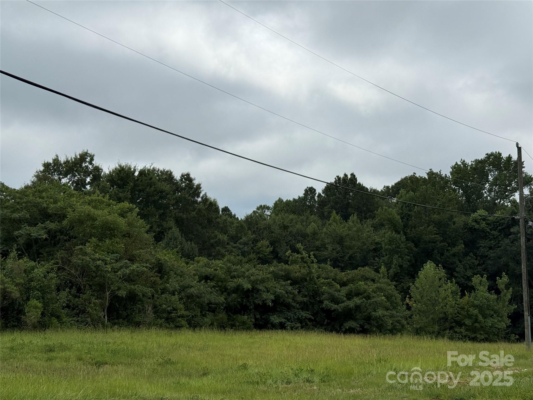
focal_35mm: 48
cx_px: 266
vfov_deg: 30.3
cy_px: 200
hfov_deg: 39.7
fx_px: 739
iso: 64
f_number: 1.78
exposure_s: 1/8772
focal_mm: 6.76
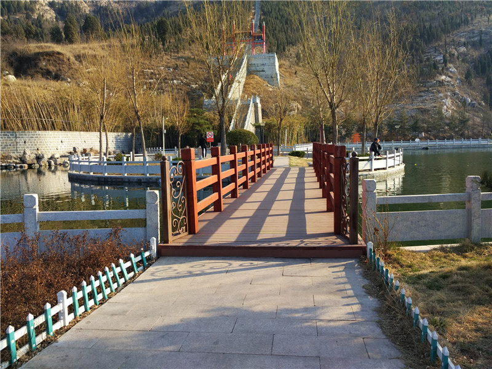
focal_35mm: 30
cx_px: 246
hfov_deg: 60.0
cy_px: 184
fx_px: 426
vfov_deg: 46.8
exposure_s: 1/544
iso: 100
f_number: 2
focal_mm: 4.12
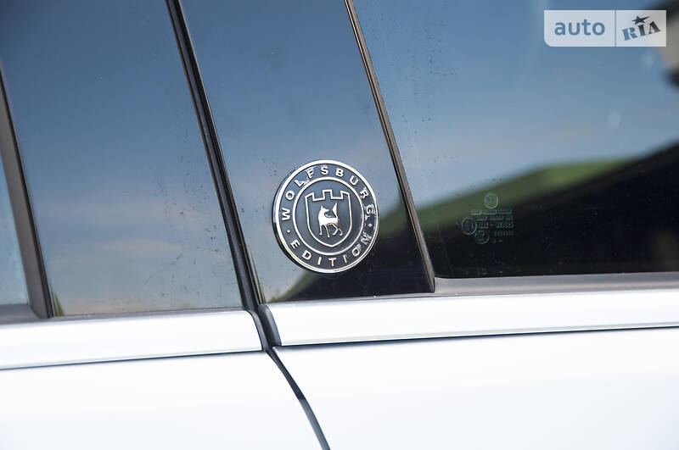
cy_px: 225
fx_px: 2119
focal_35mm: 112
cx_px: 340
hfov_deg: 18.2
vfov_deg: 12.1
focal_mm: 75
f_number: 5.6
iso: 100
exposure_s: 1/160
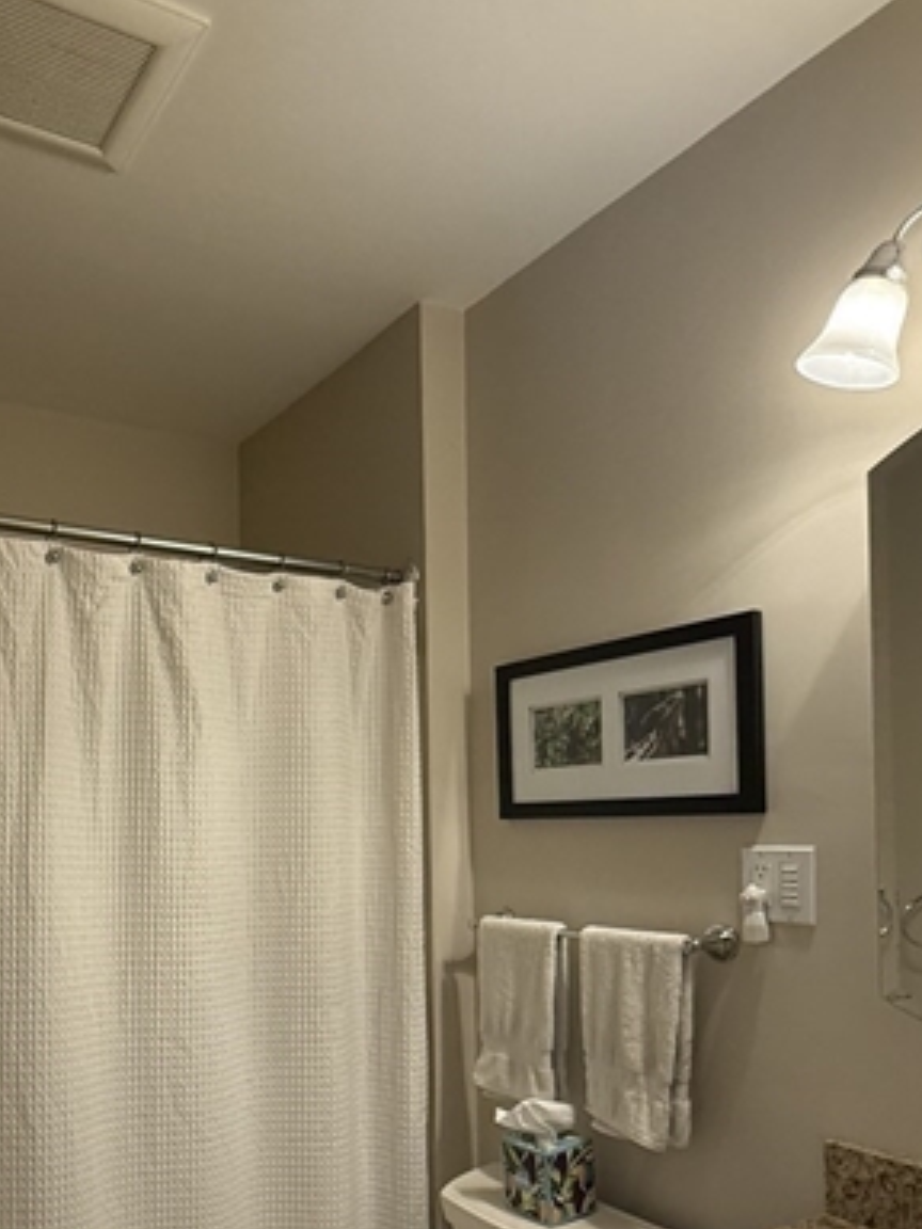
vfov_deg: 61.6
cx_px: 253
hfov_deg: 48.2
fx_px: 994
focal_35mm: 28
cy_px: 835
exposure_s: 1/120
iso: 250
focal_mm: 2.22
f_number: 2.2
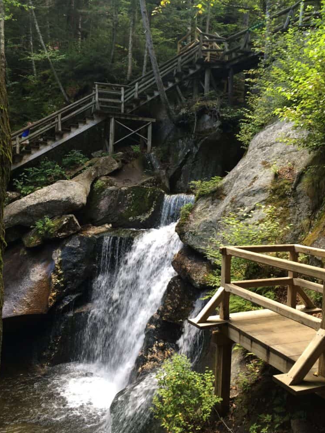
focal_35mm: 30
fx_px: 376
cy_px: 223
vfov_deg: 60.0
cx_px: 160
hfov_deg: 46.8
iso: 32
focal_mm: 4.15
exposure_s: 1/60
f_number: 2.2
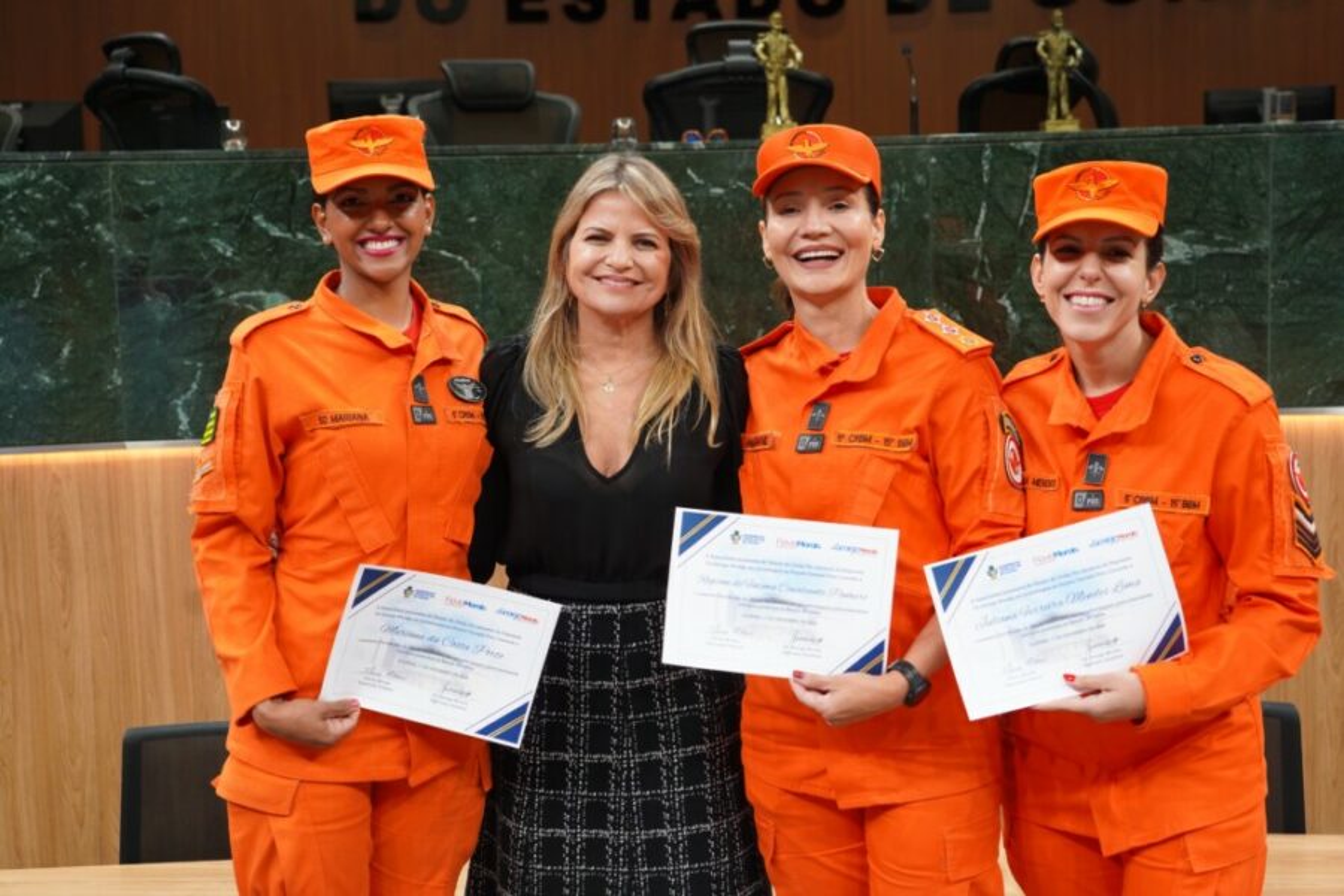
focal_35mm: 48
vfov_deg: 28.1
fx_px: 1792
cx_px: 672
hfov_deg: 41.1
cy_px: 448
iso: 1600
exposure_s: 1/250
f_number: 5
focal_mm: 48
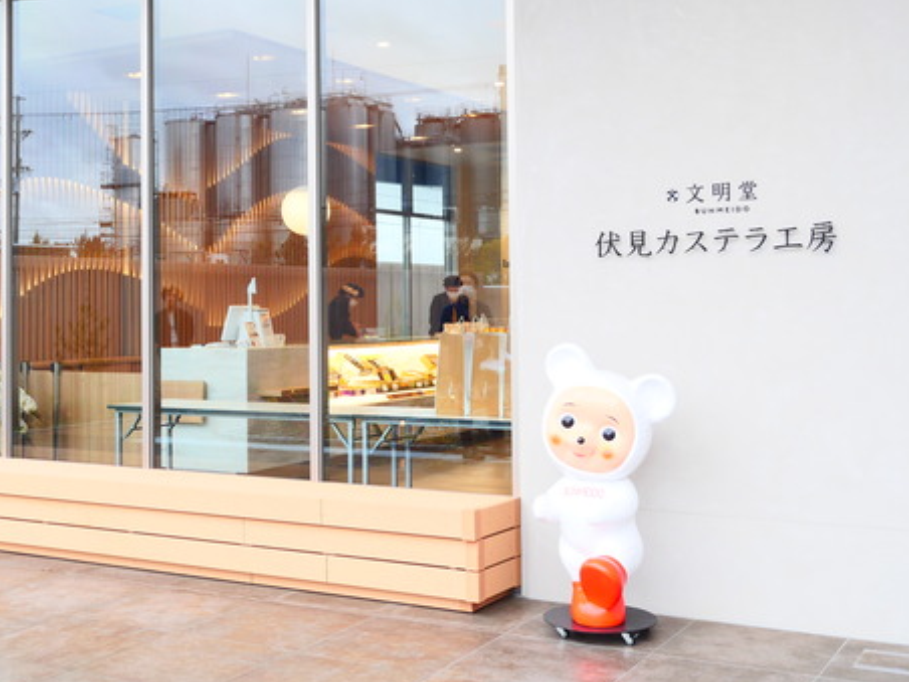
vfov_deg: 31.4
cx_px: 358
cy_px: 266
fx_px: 1208
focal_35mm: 46
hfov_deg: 41.0
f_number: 5.6
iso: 200
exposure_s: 1/40
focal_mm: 16
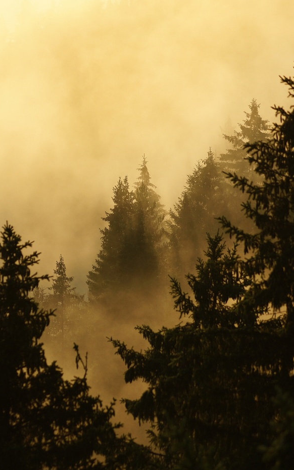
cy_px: 235
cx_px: 110
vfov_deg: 10.1
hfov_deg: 6.3
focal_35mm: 207
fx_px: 2651
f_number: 4
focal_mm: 90
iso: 200
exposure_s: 1/1600
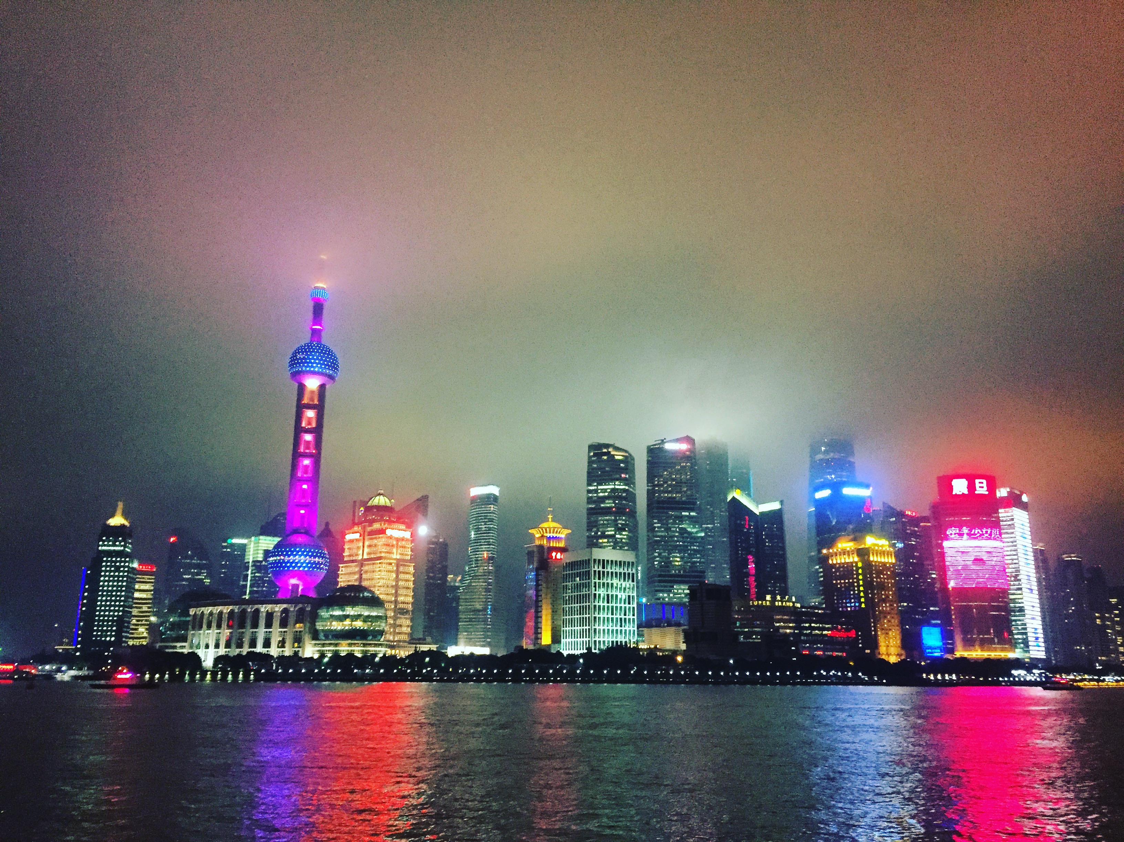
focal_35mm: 29
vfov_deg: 48.2
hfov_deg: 61.7
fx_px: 941
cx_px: 562
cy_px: 421
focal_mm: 4.15
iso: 320
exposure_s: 1/17
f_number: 2.2
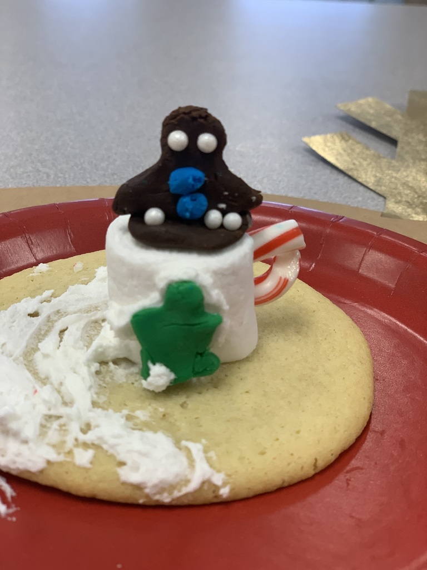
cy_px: 285
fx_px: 855
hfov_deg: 28.0
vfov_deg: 36.8
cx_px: 214
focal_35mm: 52
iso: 125
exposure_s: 1/102
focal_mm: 6
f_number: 2.4
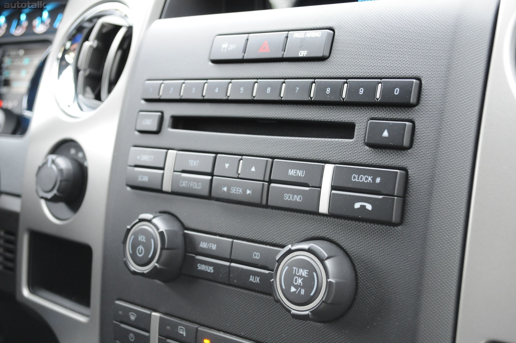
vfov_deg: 29.8
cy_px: 172
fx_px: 644
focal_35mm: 45
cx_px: 258
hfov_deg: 43.6
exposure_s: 1/20
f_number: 5.6
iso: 1000
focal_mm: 30
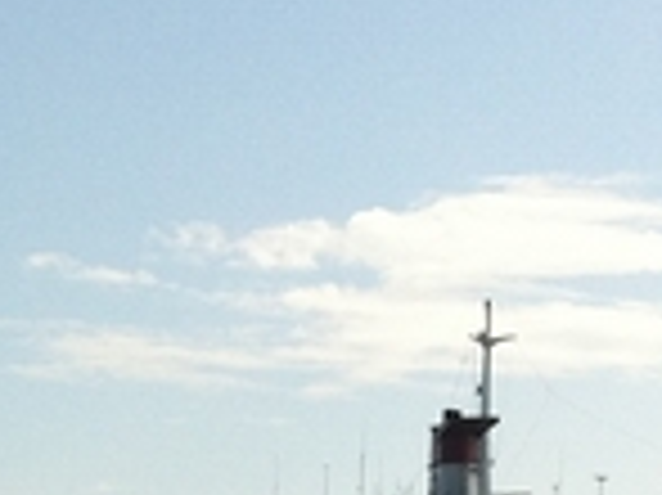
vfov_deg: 8.1
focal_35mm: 176
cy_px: 938
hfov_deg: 11.1
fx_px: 3363
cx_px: -54
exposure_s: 1/1371
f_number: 2.8
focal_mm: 3.85
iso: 80
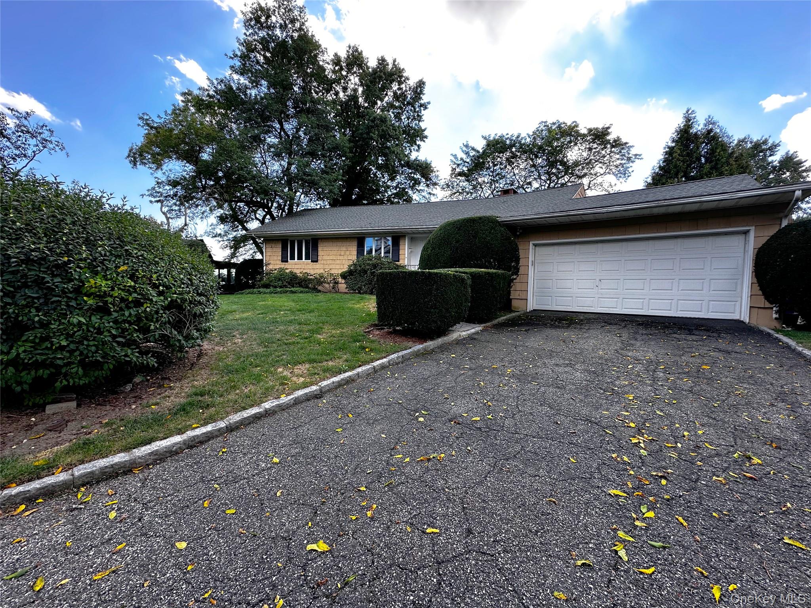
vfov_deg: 85.7
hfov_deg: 102.1
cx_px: 406
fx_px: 328
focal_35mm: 14
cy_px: 304
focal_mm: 2.22
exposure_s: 1/231
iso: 40
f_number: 2.2
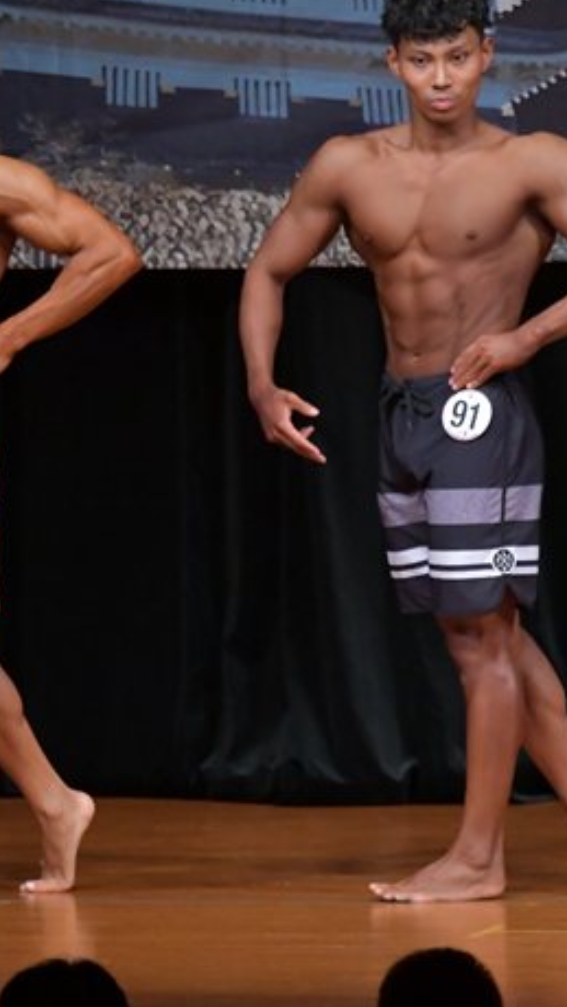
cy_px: 497
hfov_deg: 2.6
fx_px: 12713
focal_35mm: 476
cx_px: -227
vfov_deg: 4.5
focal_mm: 180
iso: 5000
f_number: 5.6
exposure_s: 1/400
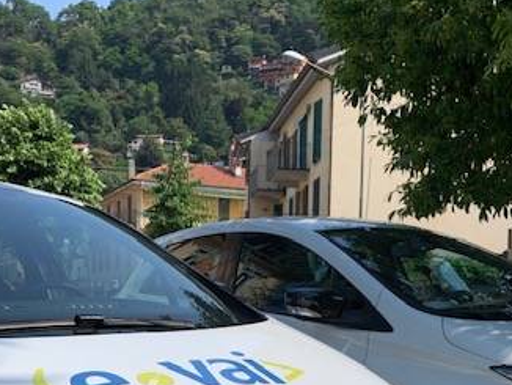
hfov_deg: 37.5
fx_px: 755
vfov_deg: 27.3
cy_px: 368
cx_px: 267
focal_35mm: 51
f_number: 1.8
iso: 25
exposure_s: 1/2755
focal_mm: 4.25
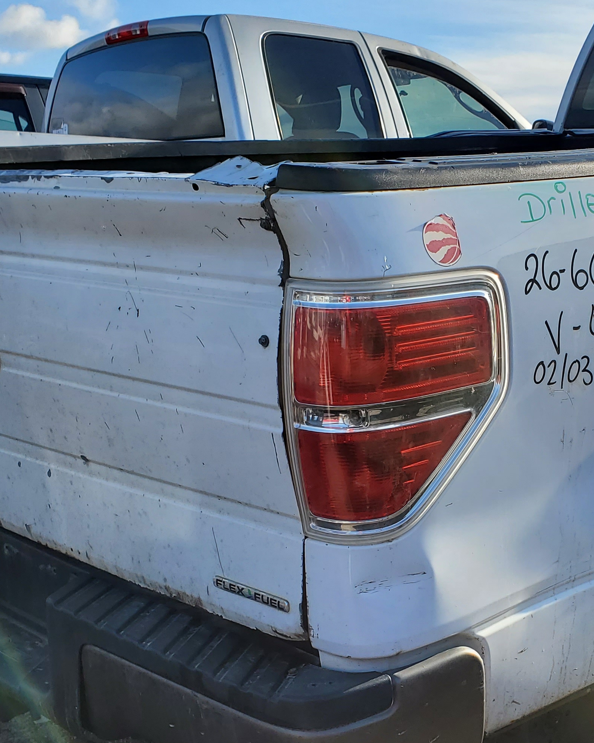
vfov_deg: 35.8
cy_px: 455
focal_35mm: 52
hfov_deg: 28.1
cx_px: 528
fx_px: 1143
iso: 50
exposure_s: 1/1041
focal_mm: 4.3
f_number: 2.4
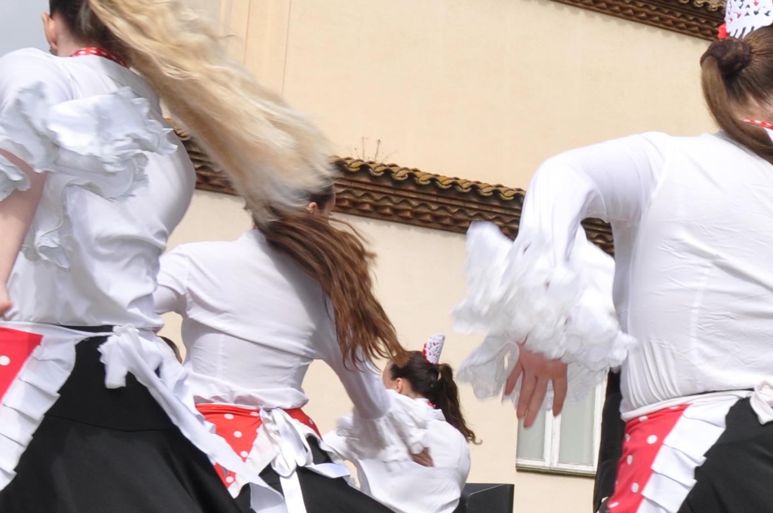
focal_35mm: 83
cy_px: 471
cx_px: 847
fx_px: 1780
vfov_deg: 16.2
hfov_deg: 23.1
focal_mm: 18
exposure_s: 1/200
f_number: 11
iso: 200
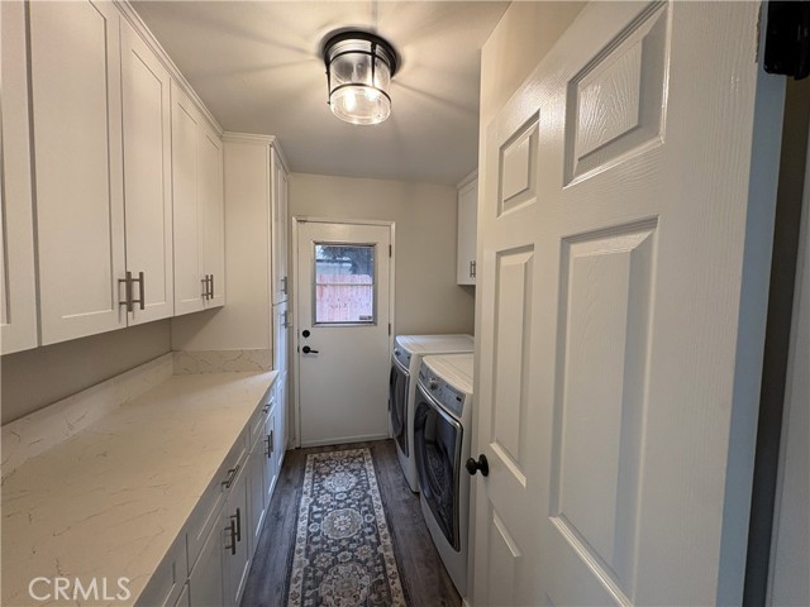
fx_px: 328
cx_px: 405
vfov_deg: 85.7
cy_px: 304
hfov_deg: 102.1
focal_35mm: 14
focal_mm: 2.22
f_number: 2.2
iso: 200
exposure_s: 1/60
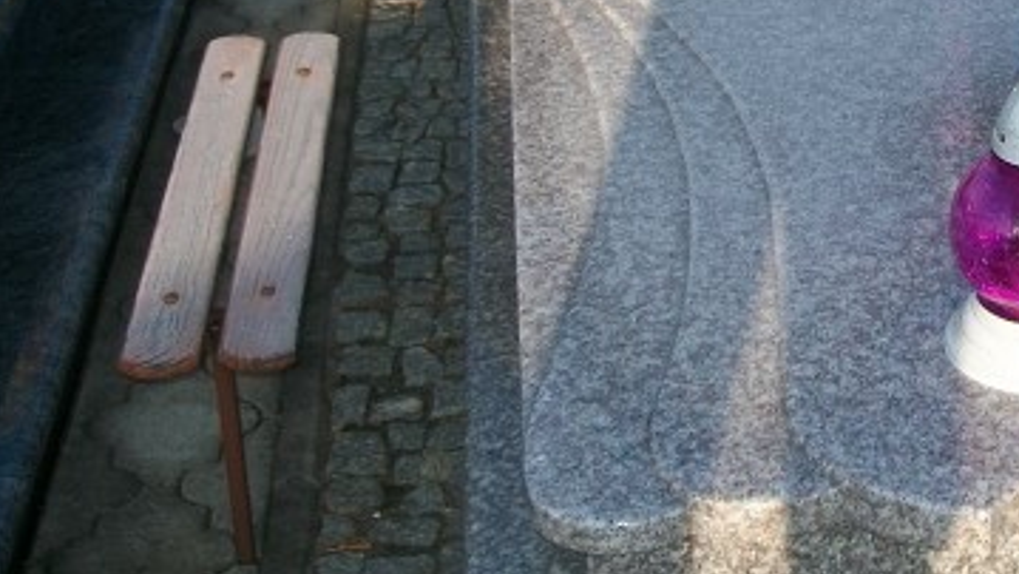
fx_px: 1892
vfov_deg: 16.8
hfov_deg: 29.2
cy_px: -40
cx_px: 877
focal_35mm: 70
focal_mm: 6
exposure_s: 1/640
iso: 80
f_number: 2.7
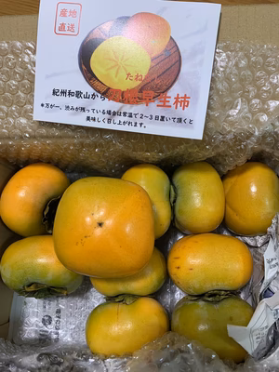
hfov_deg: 53.1
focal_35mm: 26
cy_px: 186
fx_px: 279
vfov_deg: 67.3
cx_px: 140
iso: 100
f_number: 1.8
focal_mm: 4.25
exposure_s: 1/50
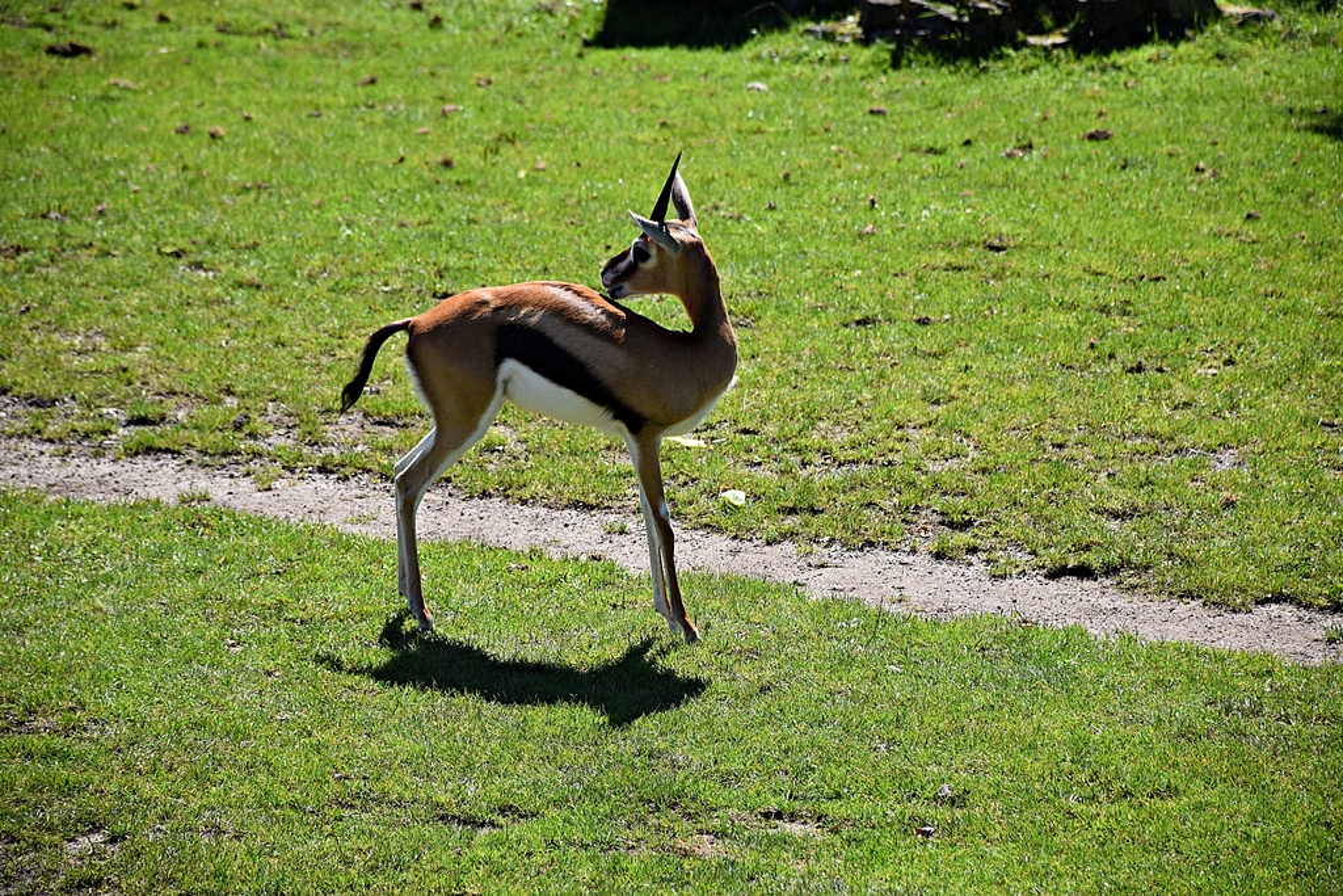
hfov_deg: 9.8
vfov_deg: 6.5
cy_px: 448
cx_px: 672
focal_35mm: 210
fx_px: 7835
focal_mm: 140
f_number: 6.3
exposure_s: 1/640
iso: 200
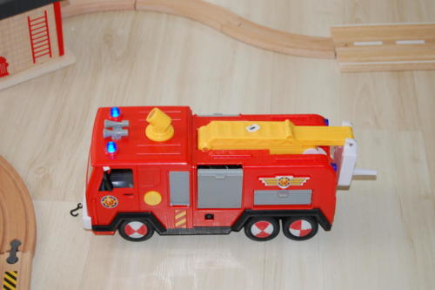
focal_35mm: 82
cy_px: 145
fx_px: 996
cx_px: 218
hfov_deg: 24.6
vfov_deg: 16.5
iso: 400
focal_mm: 55
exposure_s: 1/60
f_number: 5.6
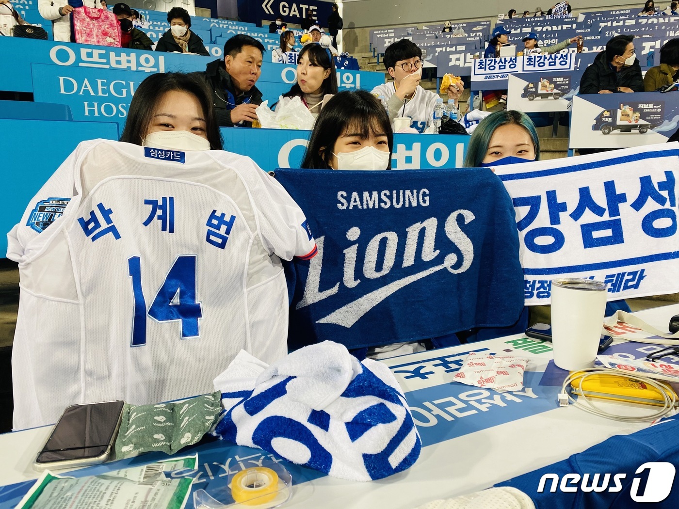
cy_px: 254
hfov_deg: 67.3
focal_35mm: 26
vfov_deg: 53.1
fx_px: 510
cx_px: 340
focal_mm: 4.25
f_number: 1.8
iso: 80
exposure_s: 1/93
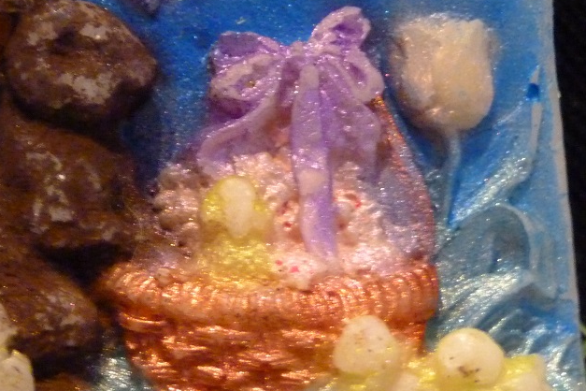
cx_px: 153
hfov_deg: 15.8
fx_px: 2100
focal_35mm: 129
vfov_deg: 10.6
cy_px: 231
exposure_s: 1/8
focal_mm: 10.8
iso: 800
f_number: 3.2
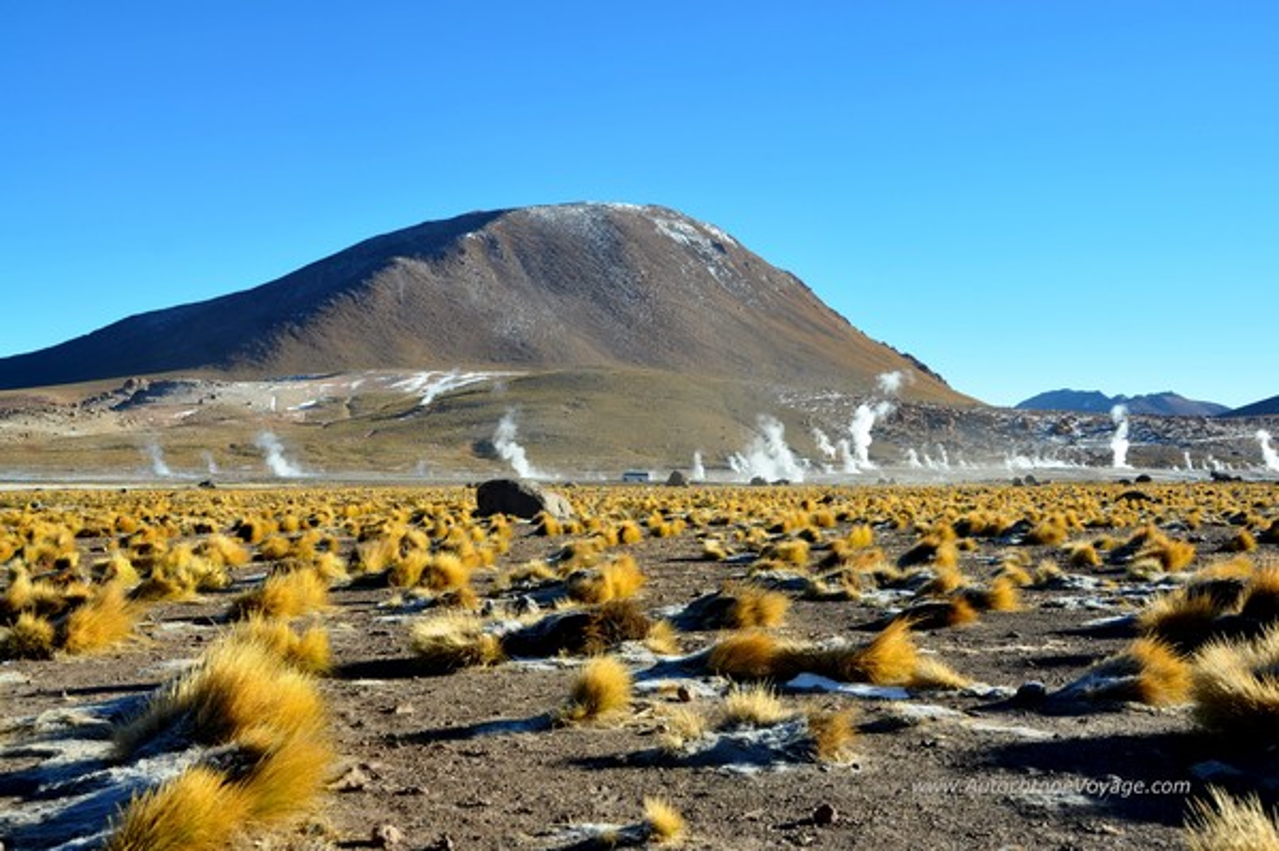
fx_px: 1384
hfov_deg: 49.6
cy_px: 426
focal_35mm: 39
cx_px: 640
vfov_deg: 34.2
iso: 200
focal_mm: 26
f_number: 8
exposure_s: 1/250
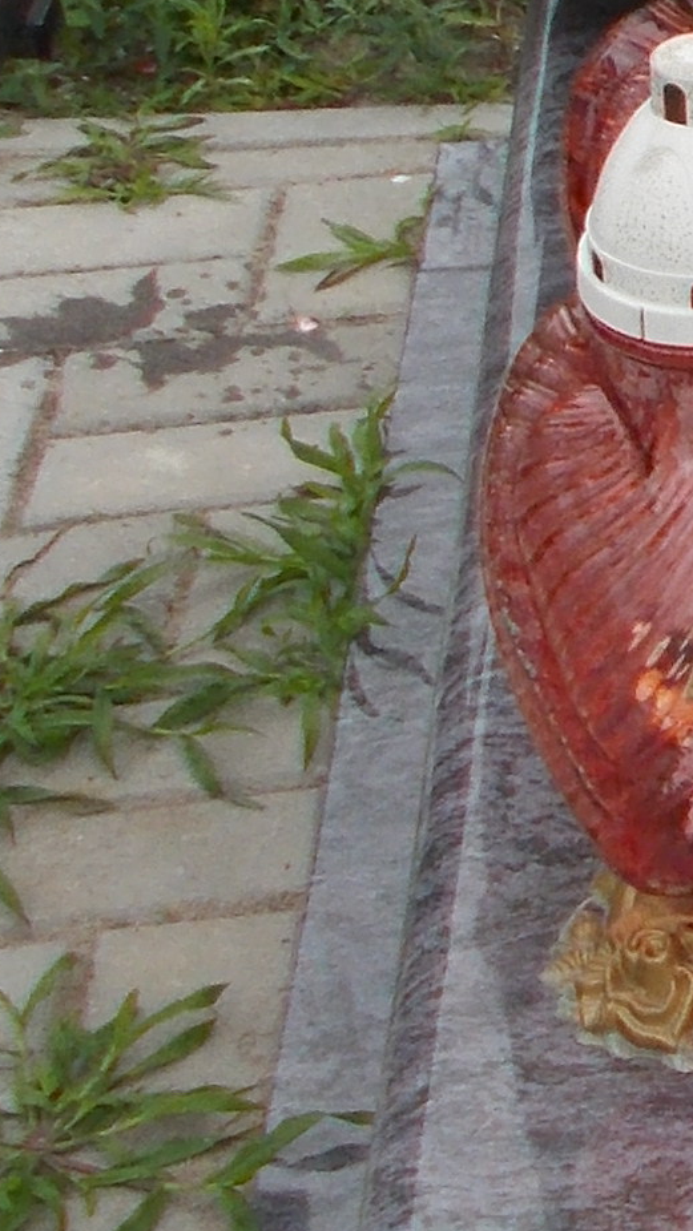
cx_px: 1959
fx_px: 4605
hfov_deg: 7.7
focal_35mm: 141
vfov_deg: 15.2
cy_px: 364
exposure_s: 1/250
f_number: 3.2
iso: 80
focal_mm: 4.6
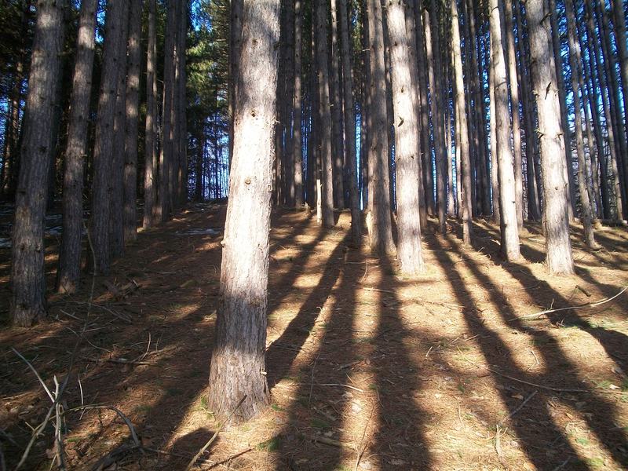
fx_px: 581
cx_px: 314
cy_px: 236
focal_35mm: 32
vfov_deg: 44.2
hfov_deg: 56.8
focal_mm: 5.7
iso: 80
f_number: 2.9
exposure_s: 1/160
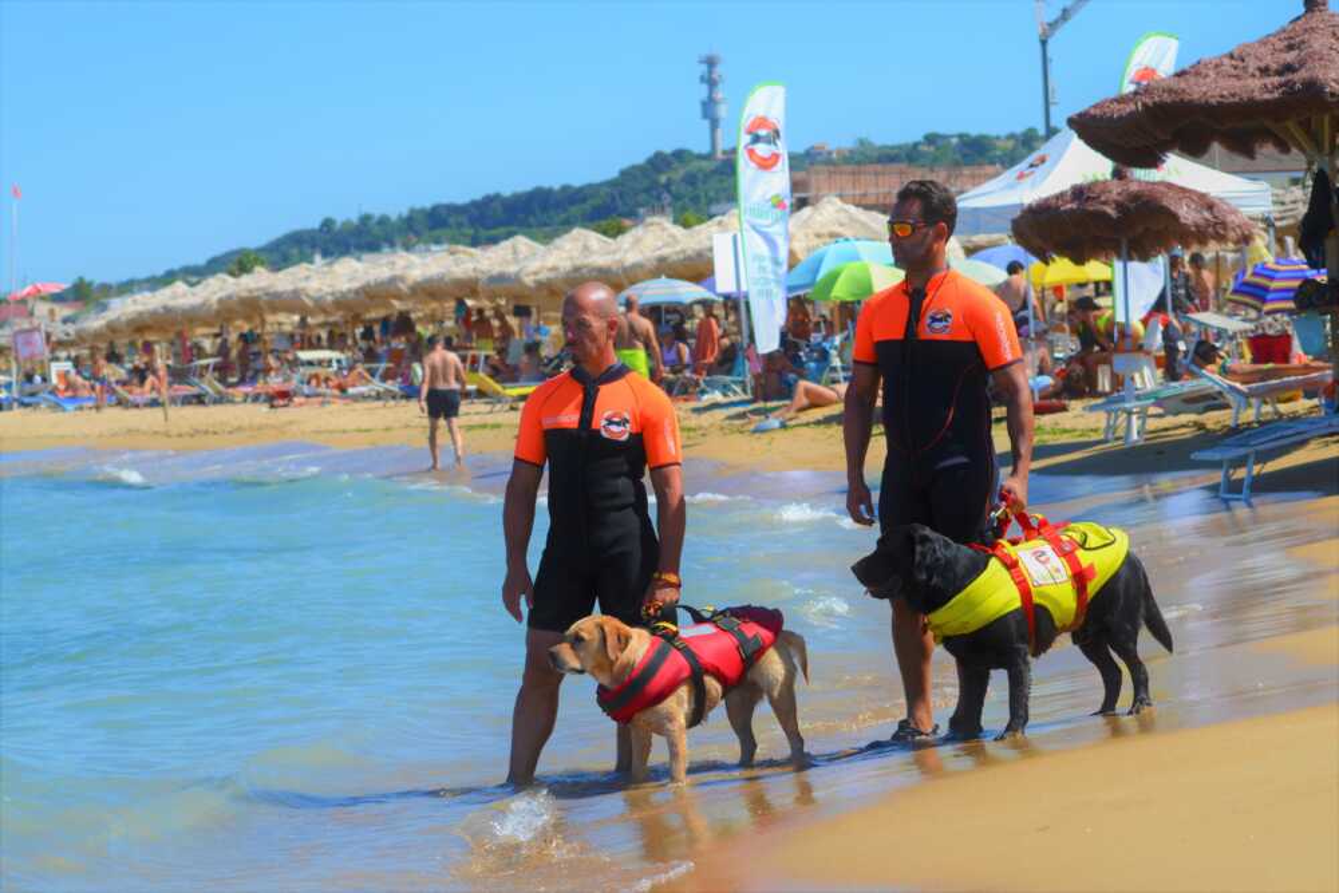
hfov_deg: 19.5
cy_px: 446
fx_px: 3906
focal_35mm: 105
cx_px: 670
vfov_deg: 13.0
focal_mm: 70
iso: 100
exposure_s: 1/500
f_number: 5.6
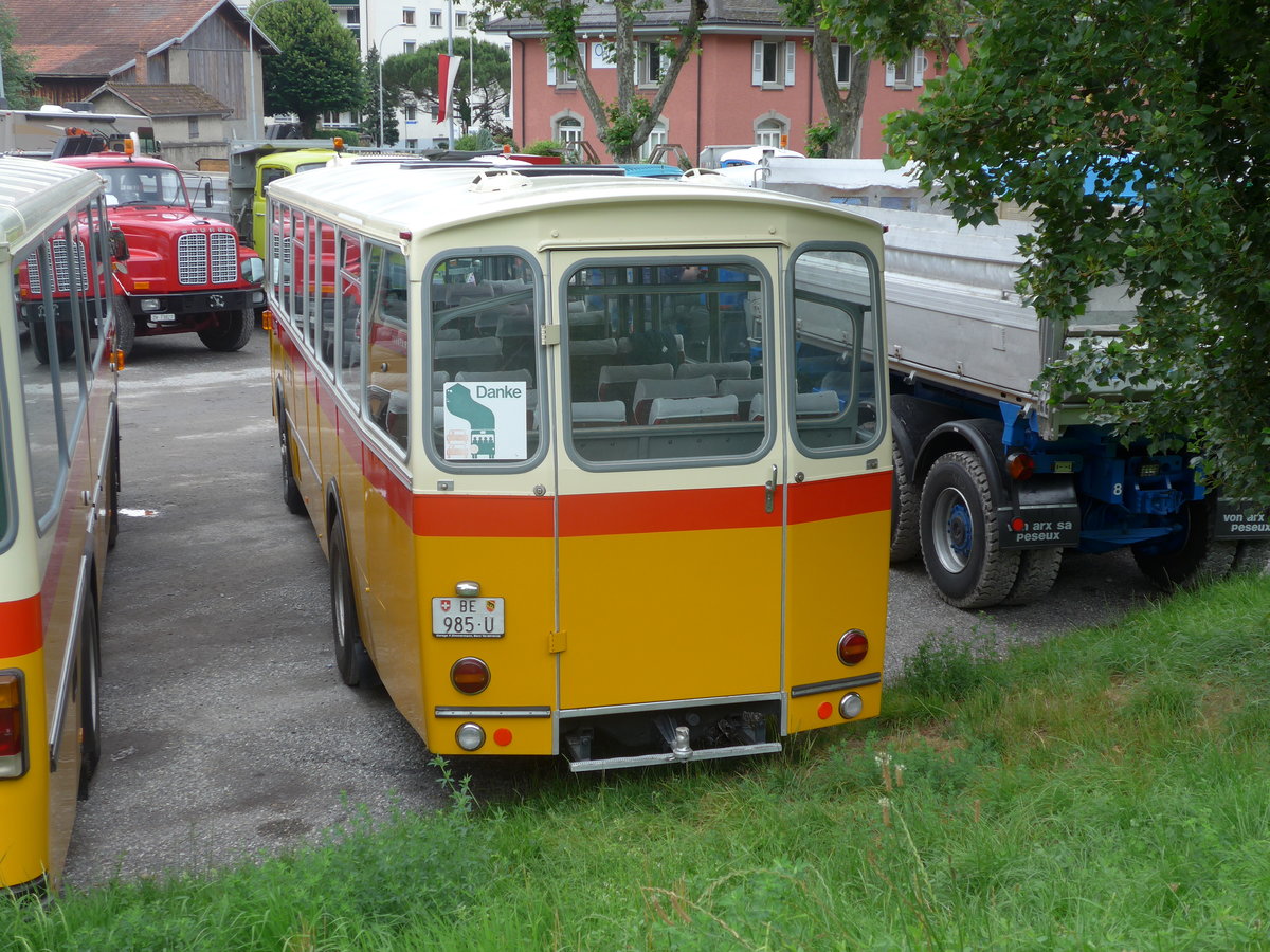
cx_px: 635
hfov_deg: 38.9
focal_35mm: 49
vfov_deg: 29.7
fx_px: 1798
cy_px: 476
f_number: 3.2
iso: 80
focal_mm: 10.1
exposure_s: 1/200
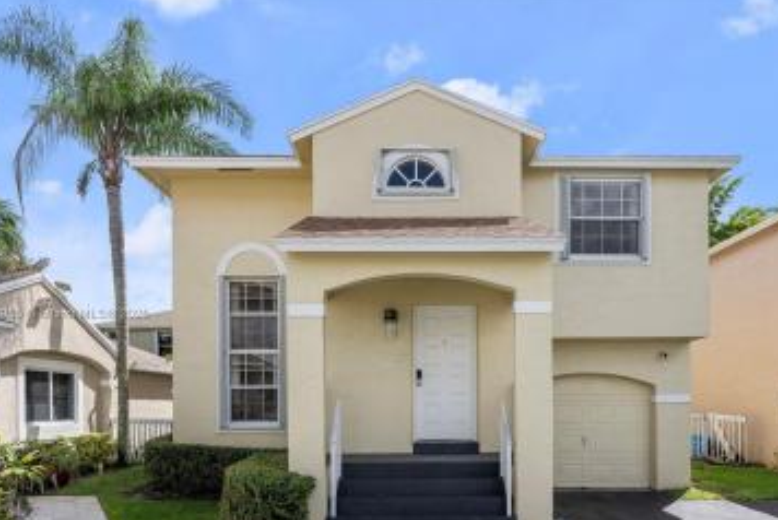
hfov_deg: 71.9
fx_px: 533
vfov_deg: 51.7
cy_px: 315
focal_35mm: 25
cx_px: 444
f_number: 8
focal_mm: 19.5
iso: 64
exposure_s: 1/160
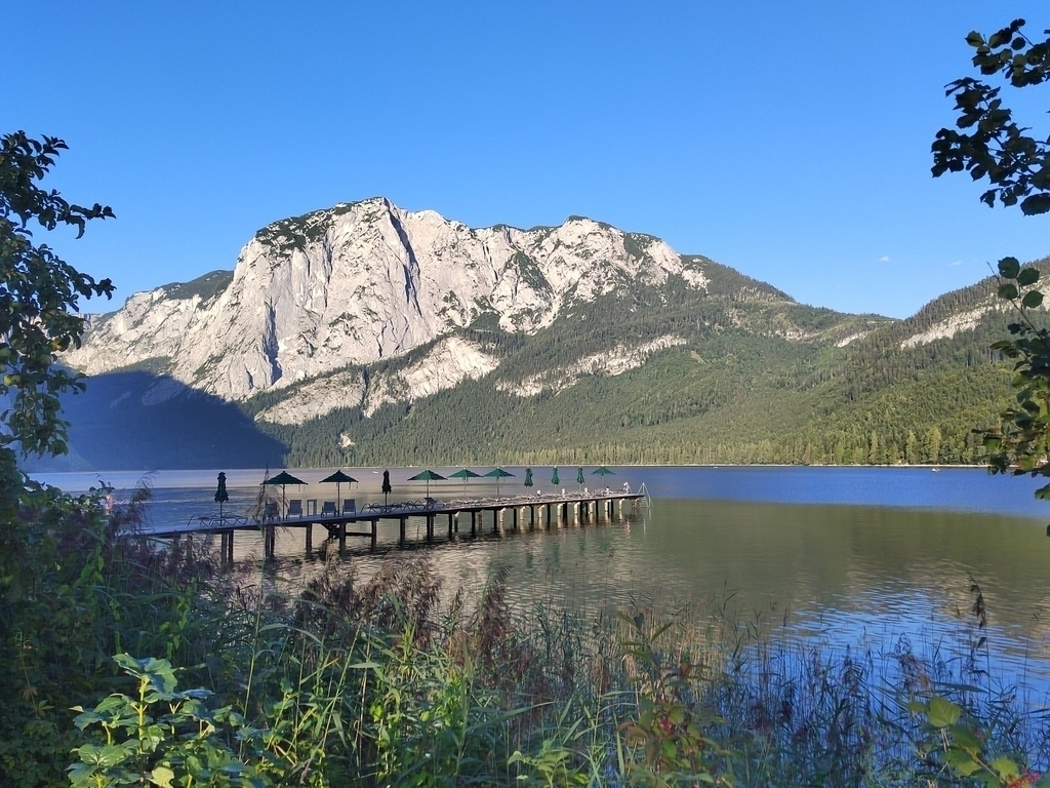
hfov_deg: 61.7
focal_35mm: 29
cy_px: 394
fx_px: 880
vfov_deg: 48.2
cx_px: 525
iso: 553
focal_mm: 5.52
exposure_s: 1/1703
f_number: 1.9
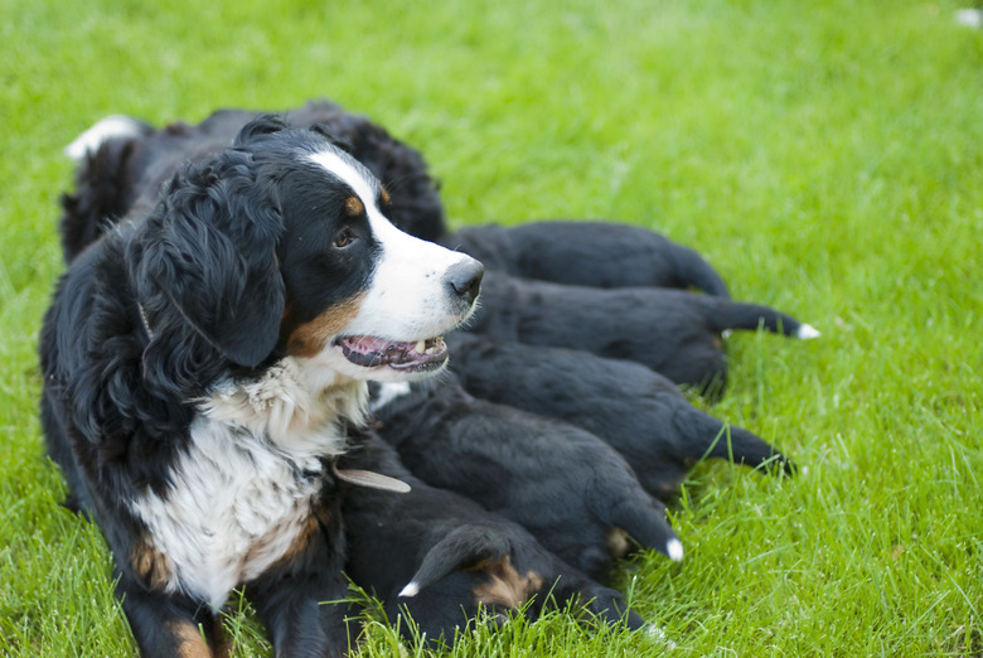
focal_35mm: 75
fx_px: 2050
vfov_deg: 18.2
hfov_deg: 27.0
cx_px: 492
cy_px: 329
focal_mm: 50
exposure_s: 1/160
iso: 320
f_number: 2
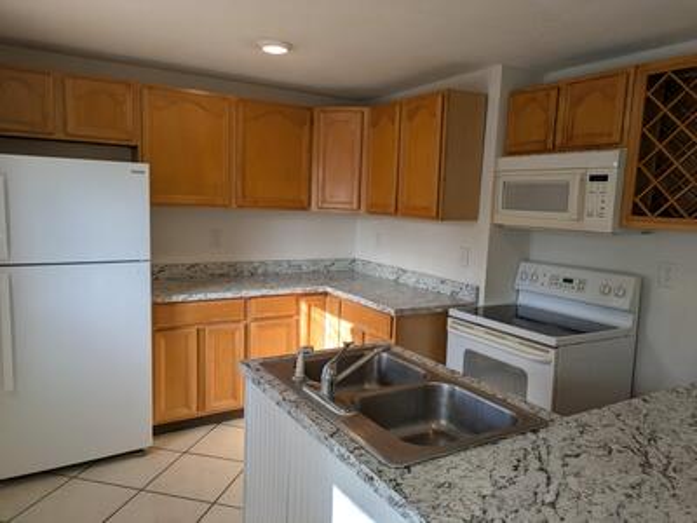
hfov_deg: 69.4
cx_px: 348
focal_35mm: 25
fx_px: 503
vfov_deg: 54.9
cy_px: 262
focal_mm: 5.43
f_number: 1.89
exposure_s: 1/388
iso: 47
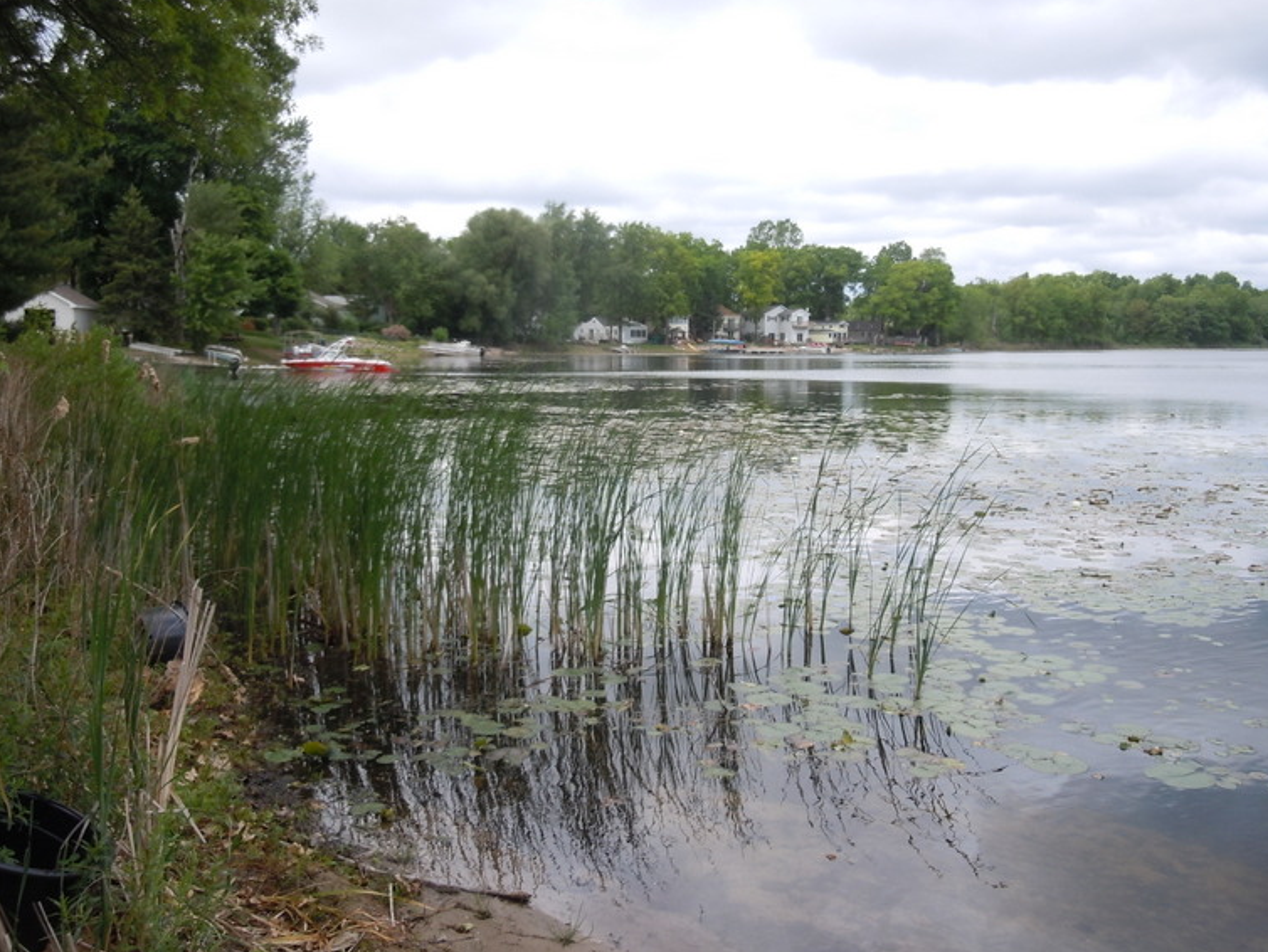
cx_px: 669
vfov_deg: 40.7
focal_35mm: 35
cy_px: 466
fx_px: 1282
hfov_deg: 52.6
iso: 100
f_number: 4
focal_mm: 5.9
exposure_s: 1/320
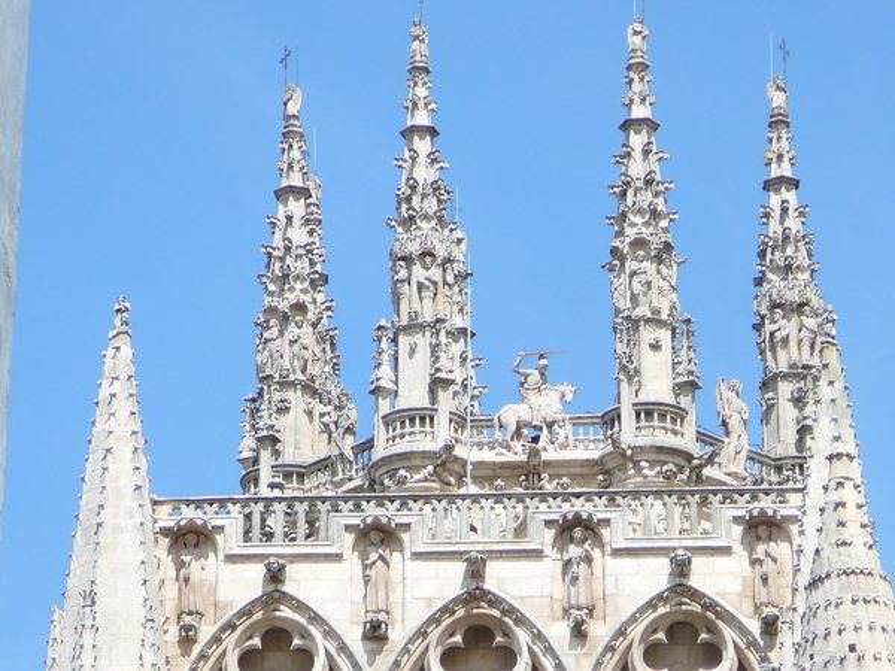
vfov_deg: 7.4
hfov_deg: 9.8
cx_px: 448
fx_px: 5197
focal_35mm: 201
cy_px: 336
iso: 80
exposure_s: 1/640
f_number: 4
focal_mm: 23.9
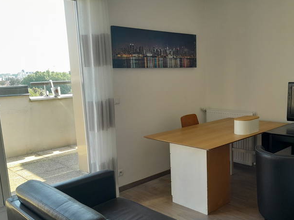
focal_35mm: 35
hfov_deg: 52.0
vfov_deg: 40.5
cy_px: 133
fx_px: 297
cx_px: 185
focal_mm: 4
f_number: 1.8
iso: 50
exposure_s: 1/60
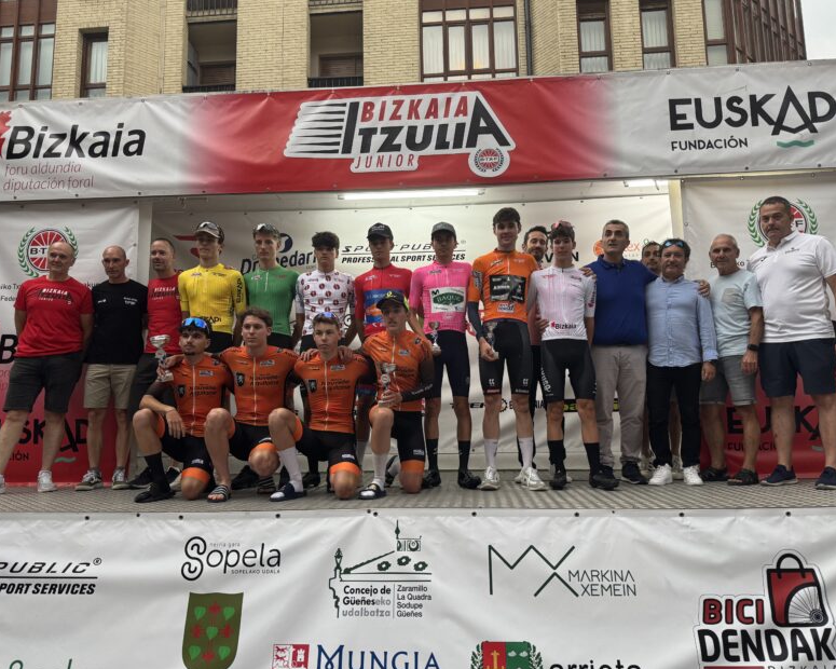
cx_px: 422
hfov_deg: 66.0
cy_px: 330
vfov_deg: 54.9
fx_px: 643
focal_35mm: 26
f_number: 1.78
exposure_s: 1/121
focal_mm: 6.76
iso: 200
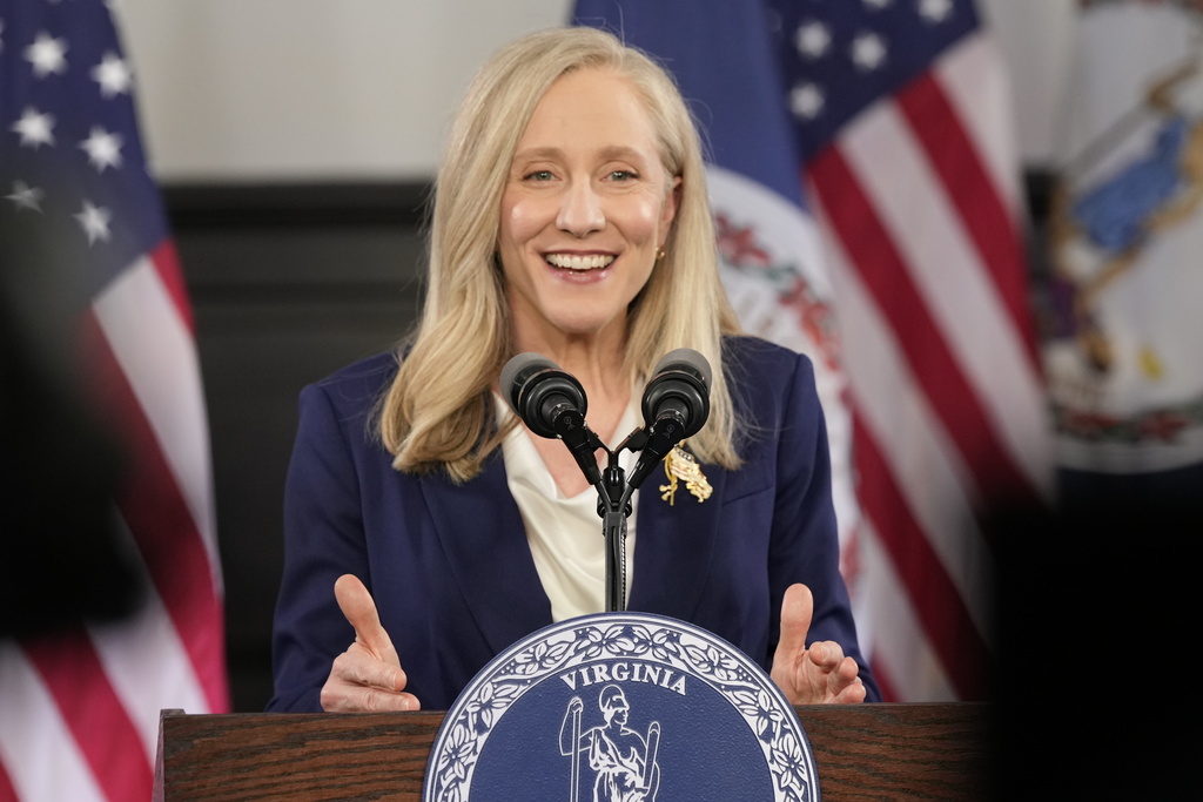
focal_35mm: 250
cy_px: 401
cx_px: 602
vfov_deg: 5.5
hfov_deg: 8.2
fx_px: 8355
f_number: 4
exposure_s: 1/250
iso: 1600
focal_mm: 167
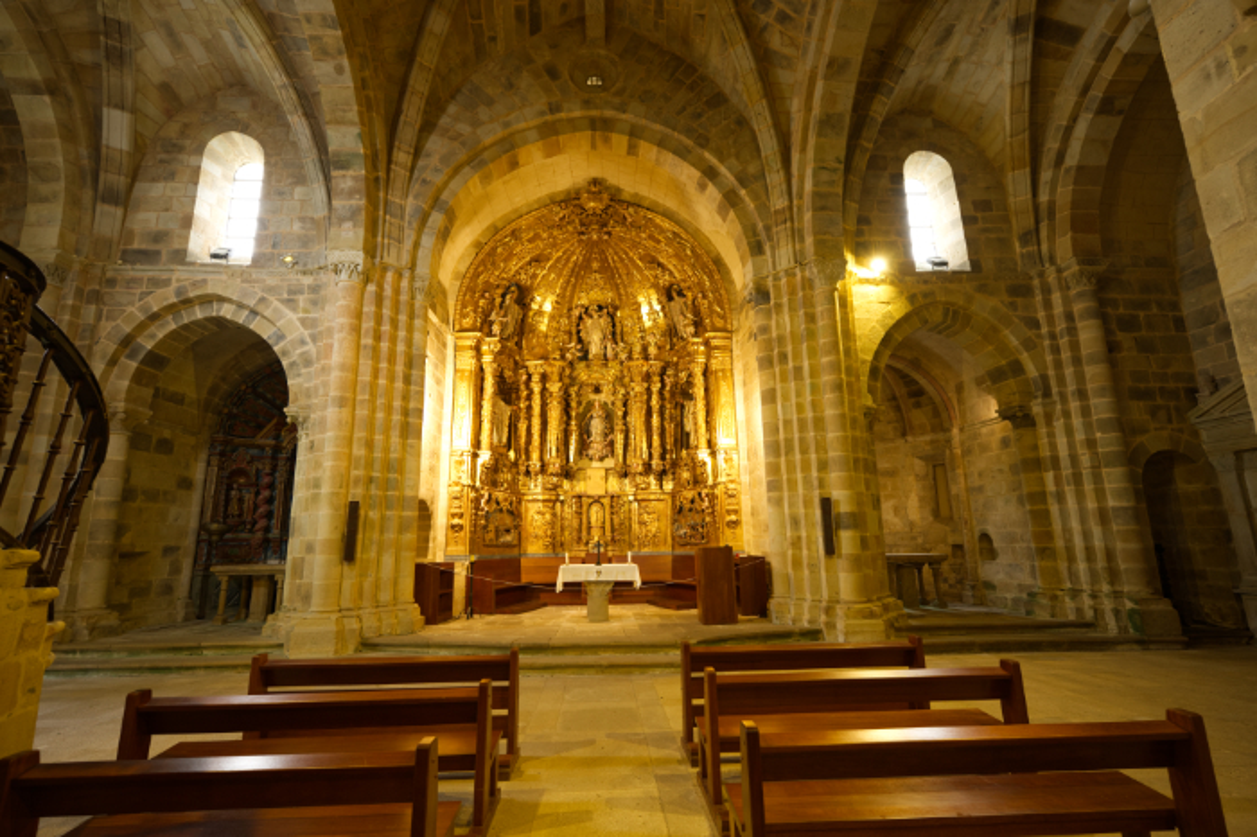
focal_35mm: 16
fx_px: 576
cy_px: 418
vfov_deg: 72.0
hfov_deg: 95.0
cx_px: 628
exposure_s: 1/15
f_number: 4
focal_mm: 16.5
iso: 400
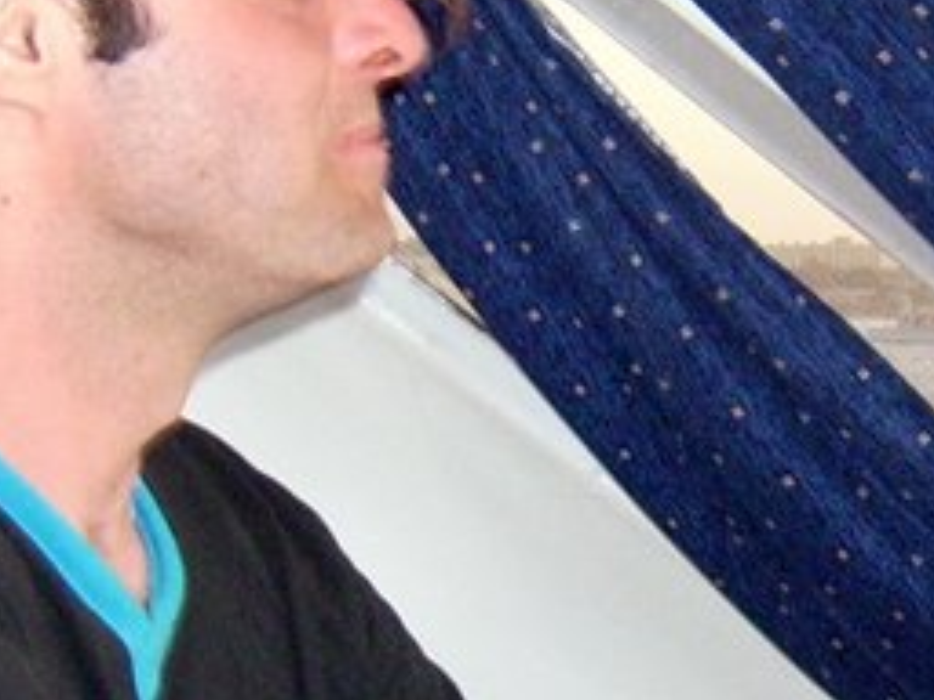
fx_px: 3777
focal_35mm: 140
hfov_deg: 14.1
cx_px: 671
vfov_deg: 10.6
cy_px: 474
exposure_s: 1/60
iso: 100
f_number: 2.8
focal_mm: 5.95
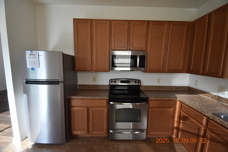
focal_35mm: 15
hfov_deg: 100.4
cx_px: 114
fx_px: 95
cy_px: 76
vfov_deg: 77.3
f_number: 3.5
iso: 800
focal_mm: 10
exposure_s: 1/750
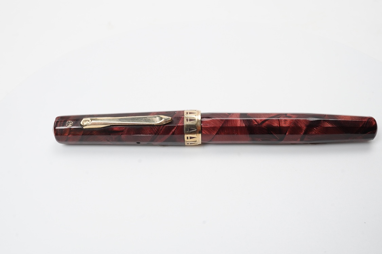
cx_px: 191
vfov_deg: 29.9
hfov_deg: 43.6
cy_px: 127
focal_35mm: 45
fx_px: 477
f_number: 22
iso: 640
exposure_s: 1/100
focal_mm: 30
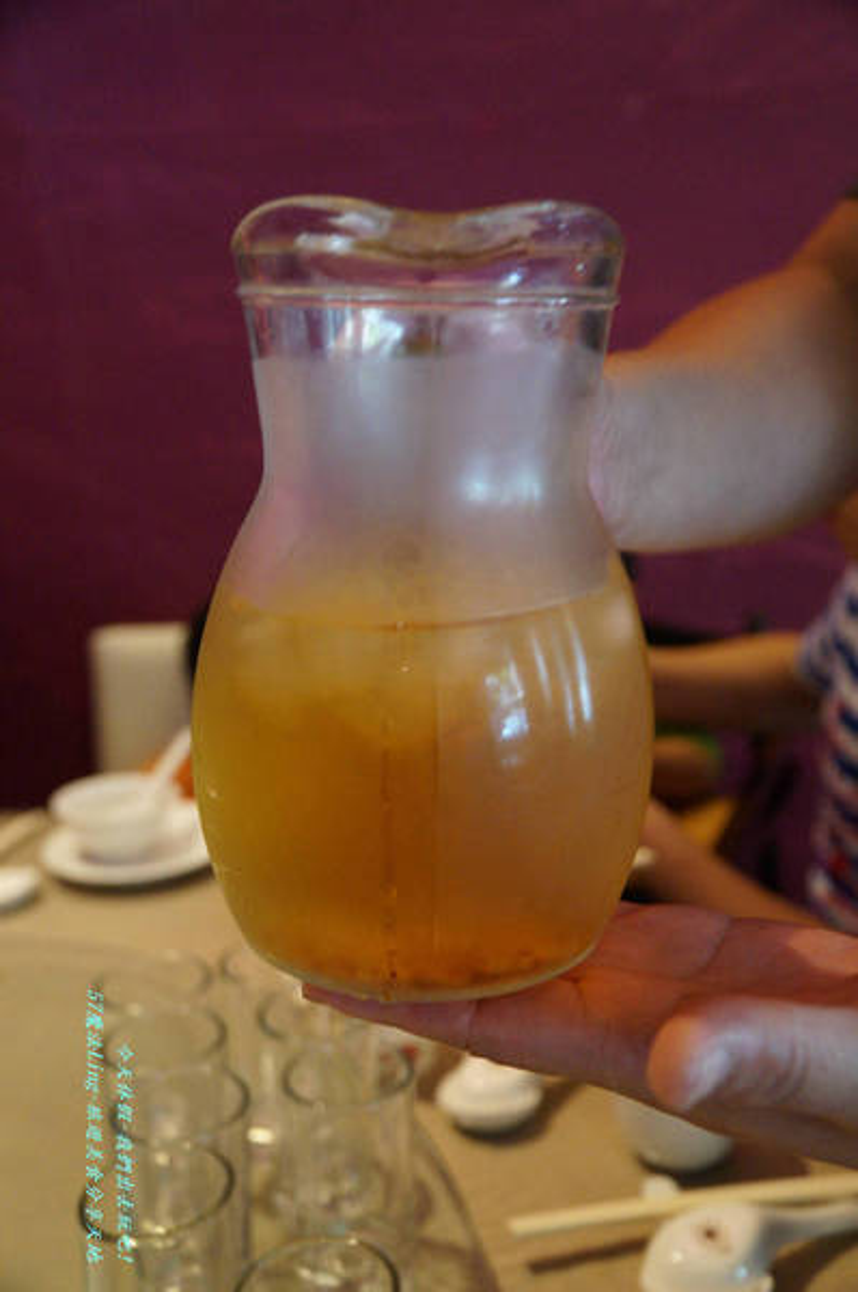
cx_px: 429
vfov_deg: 49.6
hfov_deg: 34.1
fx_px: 1397
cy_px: 646
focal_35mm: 39
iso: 3200
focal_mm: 26
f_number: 4
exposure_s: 1/25
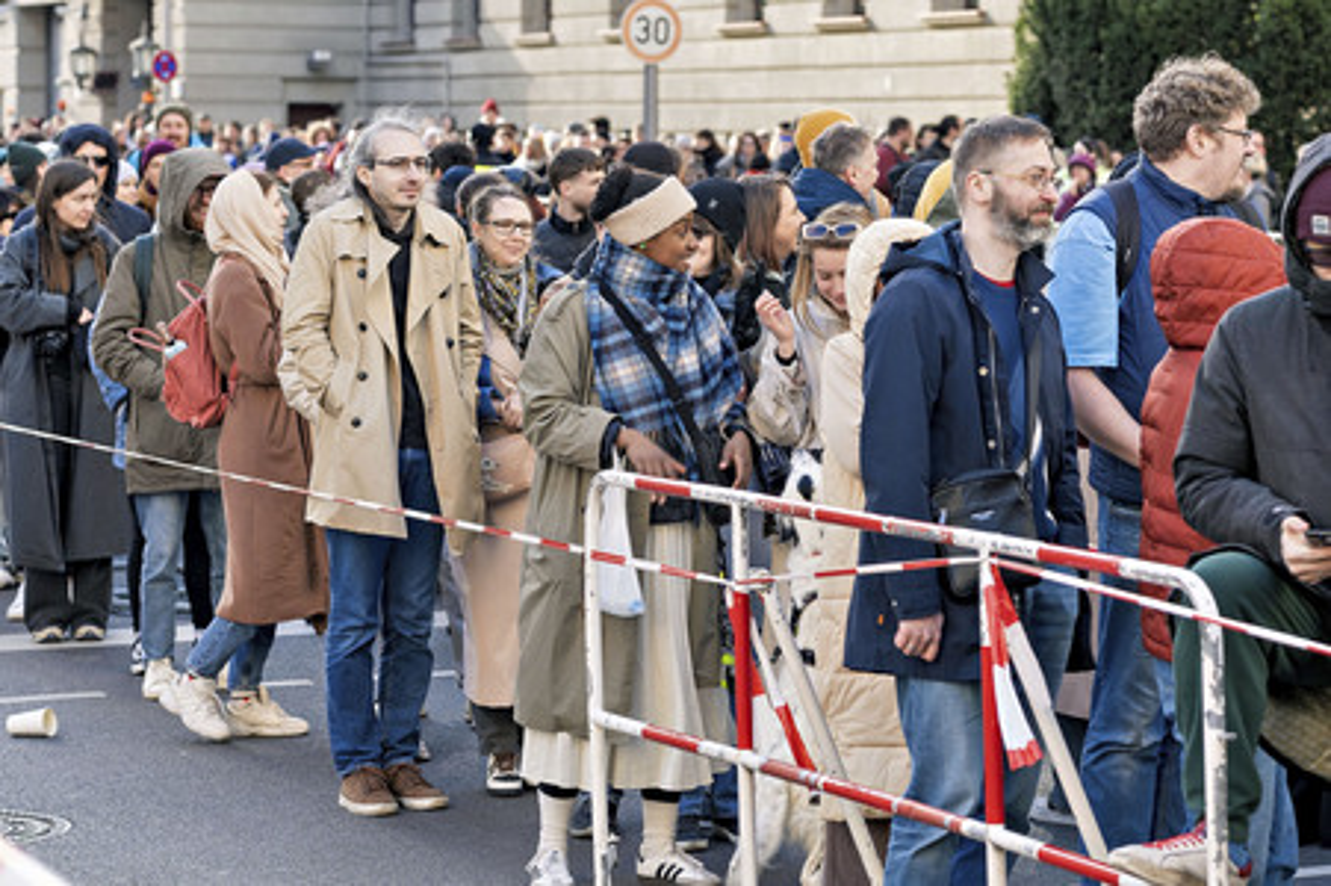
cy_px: 443
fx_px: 4692
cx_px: 666
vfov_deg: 10.8
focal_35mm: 127
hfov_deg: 16.1
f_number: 4
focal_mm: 85
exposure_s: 1/125
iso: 160
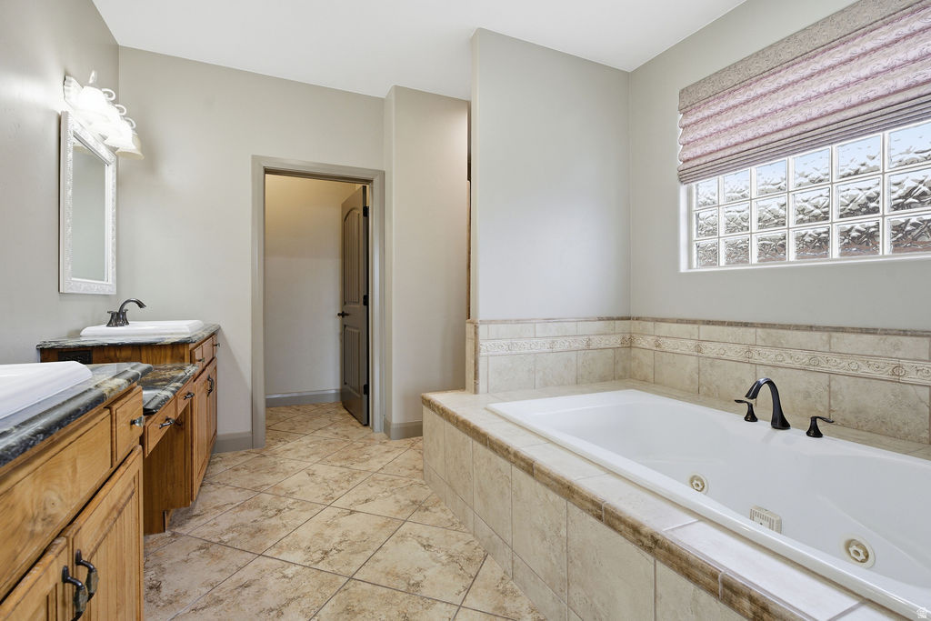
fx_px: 414
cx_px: 466
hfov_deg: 96.7
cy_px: 310
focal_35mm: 16
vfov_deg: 73.8
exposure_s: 1/160
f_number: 7.1
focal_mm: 16
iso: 800
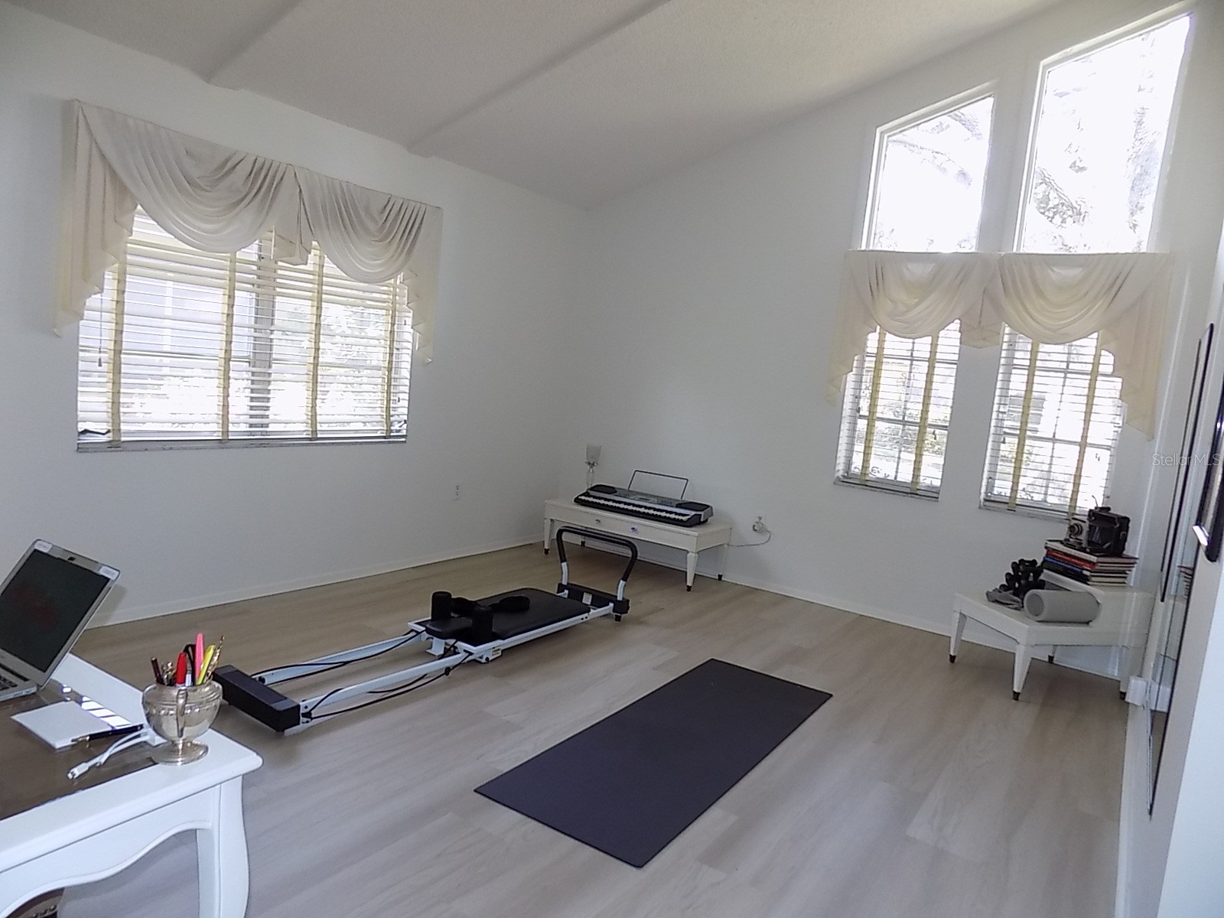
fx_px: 813
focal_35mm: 23
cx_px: 612
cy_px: 459
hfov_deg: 73.9
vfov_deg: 58.9
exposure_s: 1/30
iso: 160
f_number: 3.1
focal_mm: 4
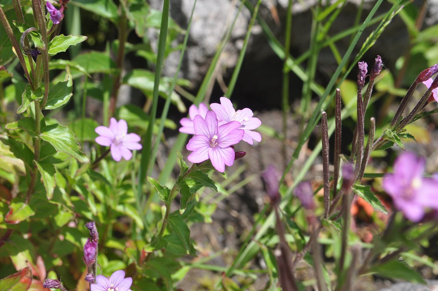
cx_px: 223
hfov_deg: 17.9
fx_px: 1391
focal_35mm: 115
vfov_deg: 11.9
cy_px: 147
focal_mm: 75
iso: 200
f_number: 13
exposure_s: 1/125
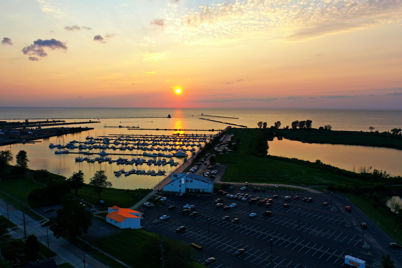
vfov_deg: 46.4
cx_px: 201
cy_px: 134
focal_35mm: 28
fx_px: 313
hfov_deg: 65.5
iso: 100
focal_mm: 10.26
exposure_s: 1/240
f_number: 4
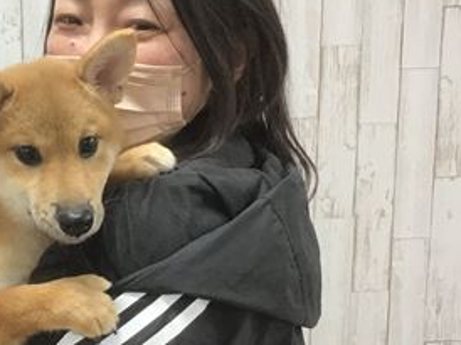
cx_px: 0
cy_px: 173
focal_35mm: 68
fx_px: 905
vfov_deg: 21.6
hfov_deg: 27.0
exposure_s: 1/30
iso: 50
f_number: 2.4
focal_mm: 3.3
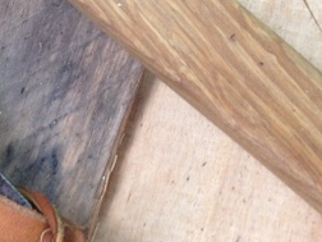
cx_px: -41
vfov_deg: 13.2
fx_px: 1033
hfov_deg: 17.1
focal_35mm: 111
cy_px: 0
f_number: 2.4
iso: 80
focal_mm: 4.28
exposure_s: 1/20
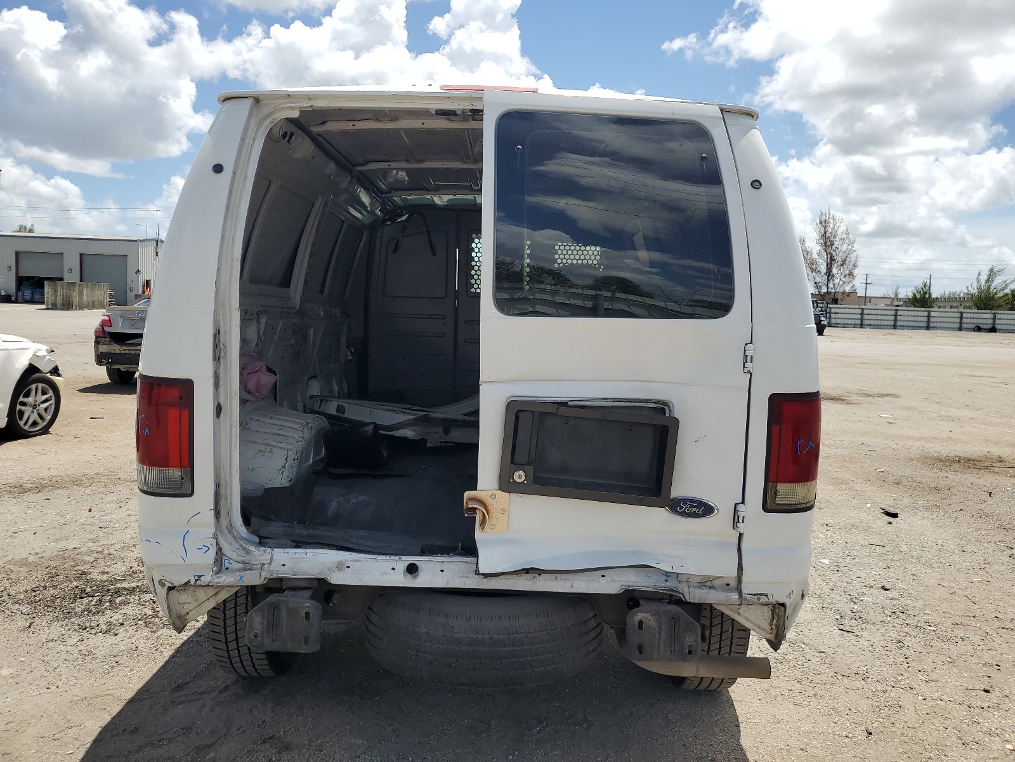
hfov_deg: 67.3
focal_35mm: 26
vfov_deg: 53.1
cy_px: 381
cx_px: 508
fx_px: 762
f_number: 1.5
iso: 50
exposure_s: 1/3333
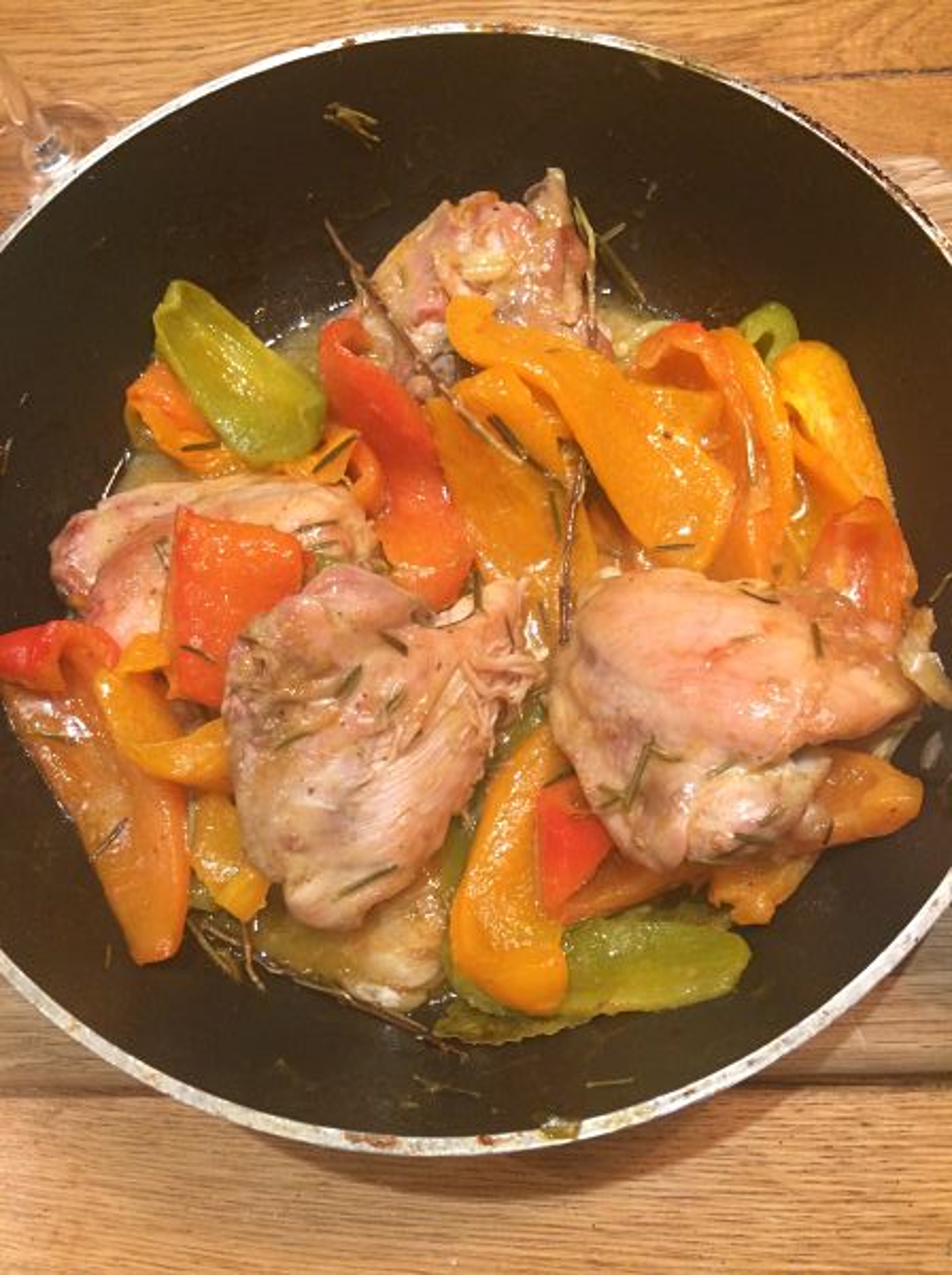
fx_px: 1066
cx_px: 476
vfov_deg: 61.7
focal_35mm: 29
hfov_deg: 48.1
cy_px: 638
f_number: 2.2
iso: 250
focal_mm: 4.15
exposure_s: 1/33
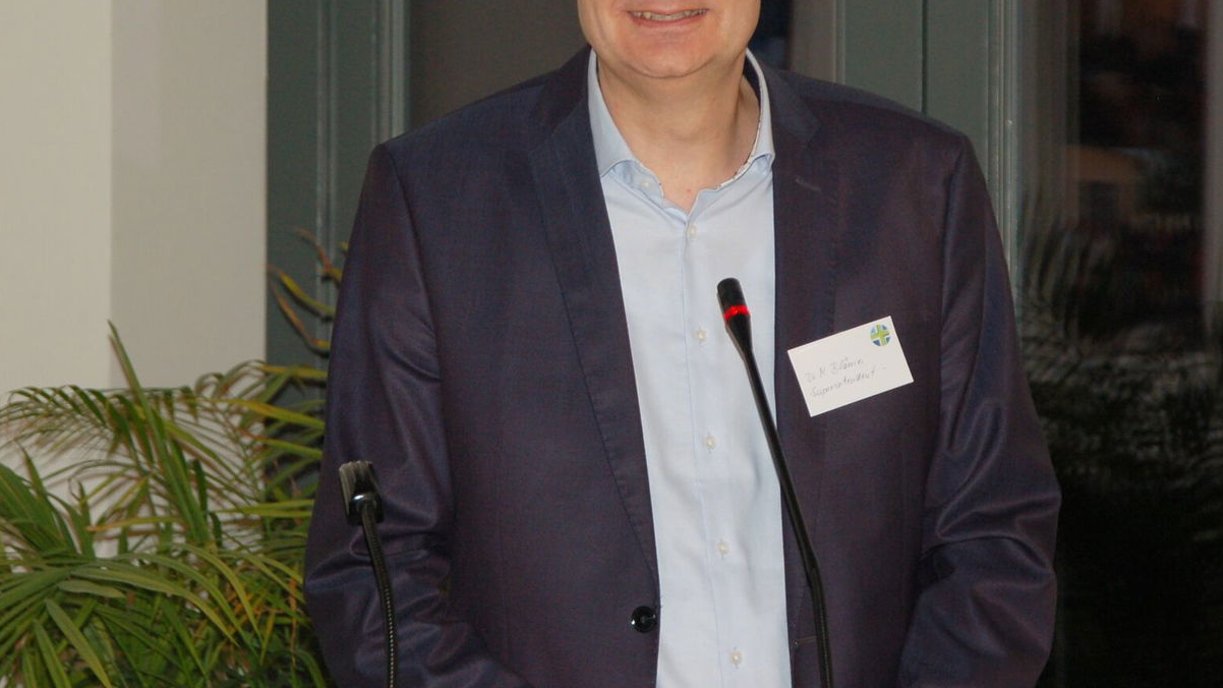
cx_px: 658
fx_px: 5286
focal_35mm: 163
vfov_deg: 7.4
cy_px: 155
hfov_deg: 13.2
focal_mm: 78
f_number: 5.6
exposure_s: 1/60
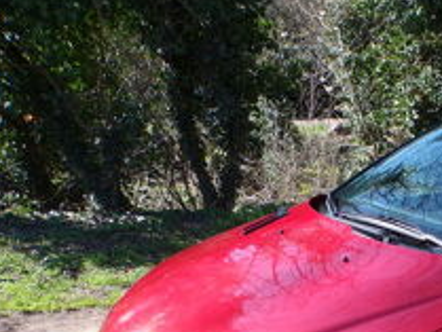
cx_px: 486
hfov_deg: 31.1
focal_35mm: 55
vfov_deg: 24.9
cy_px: 355
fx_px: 703
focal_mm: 4.3
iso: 100
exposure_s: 1/200
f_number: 4.4
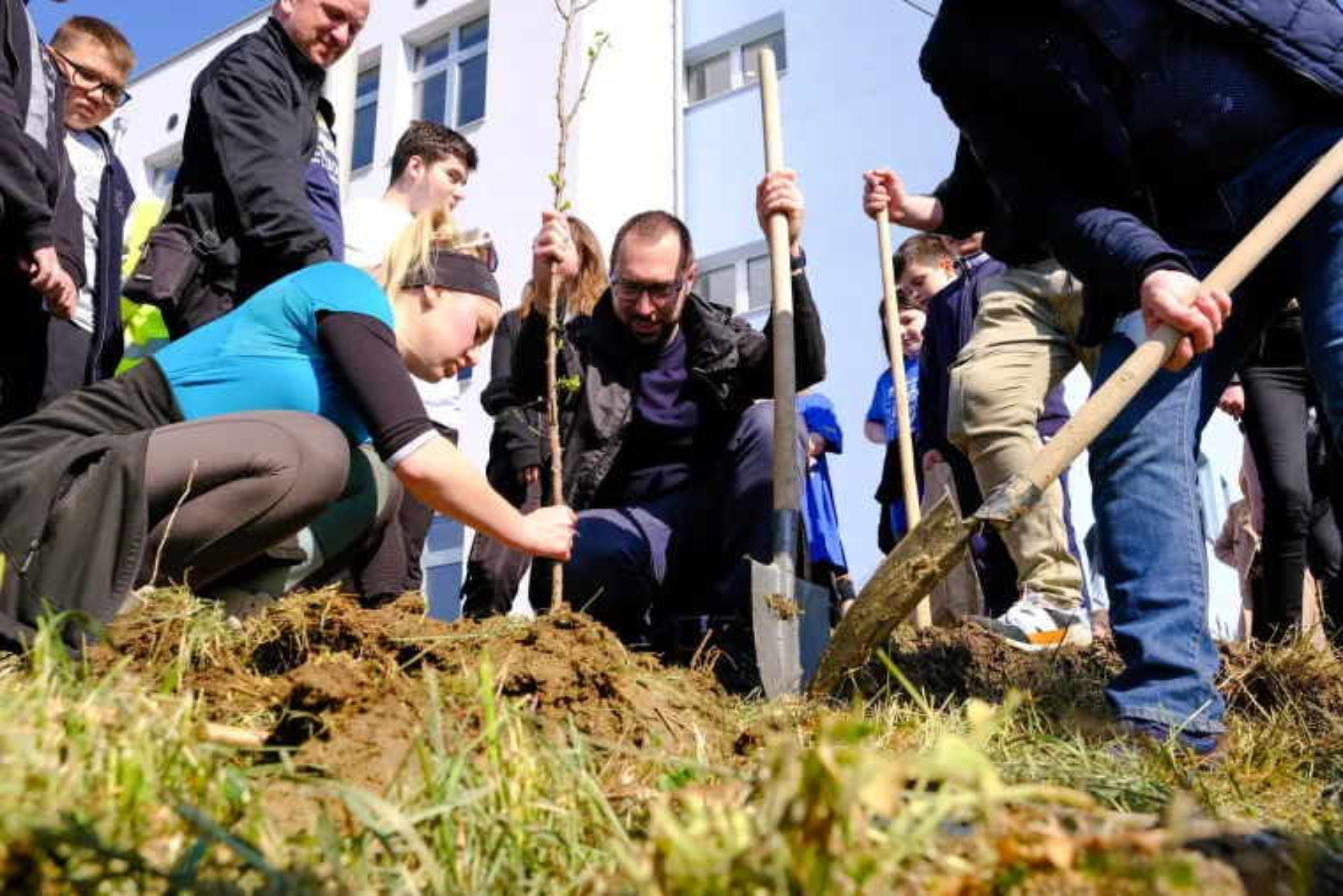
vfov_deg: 41.1
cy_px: 448
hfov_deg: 58.7
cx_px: 672
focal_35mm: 32
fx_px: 1194
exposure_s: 1/640
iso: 200
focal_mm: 21.3
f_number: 5.6
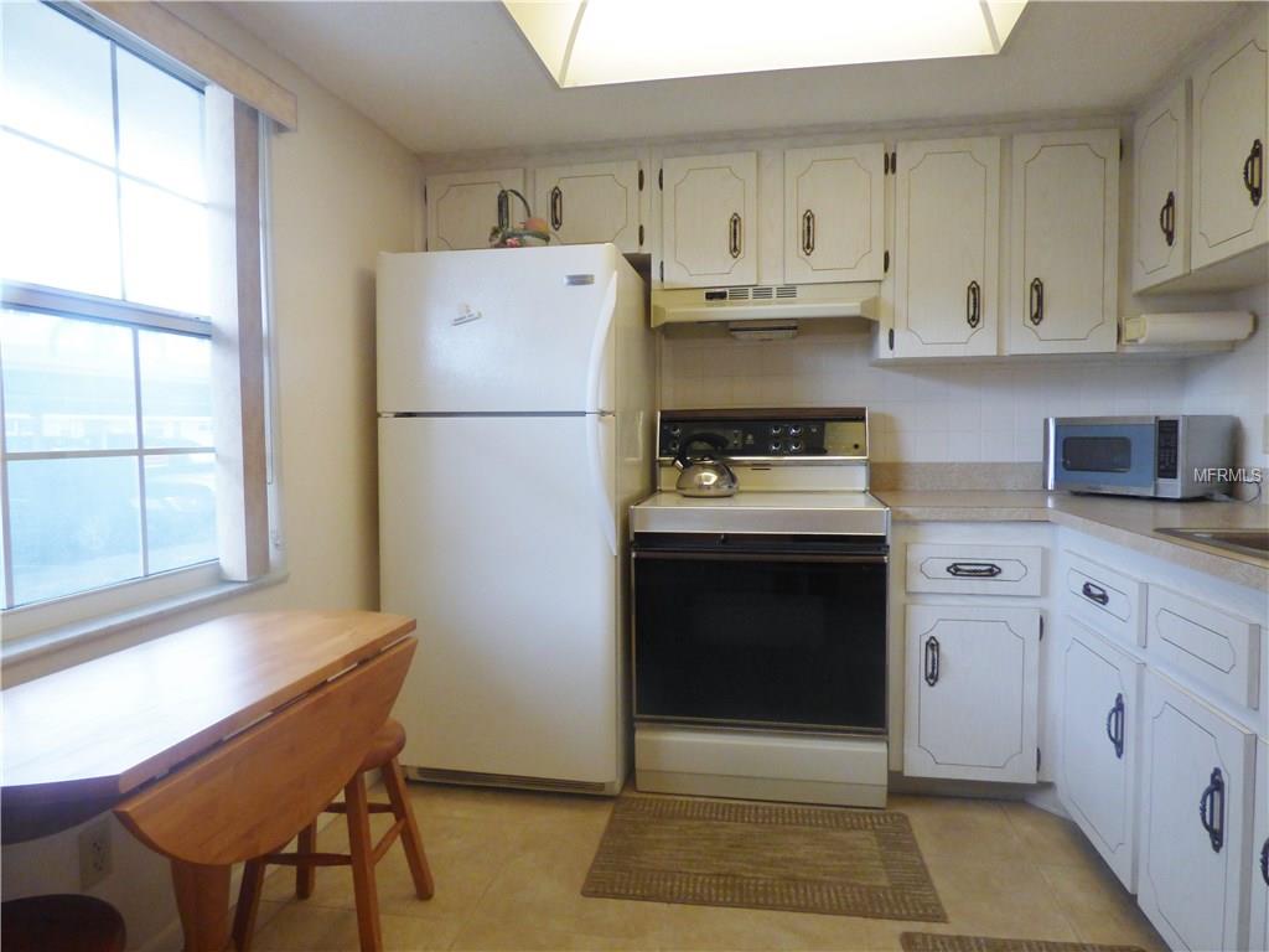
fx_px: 733
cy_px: 476
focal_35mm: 20
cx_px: 634
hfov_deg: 81.7
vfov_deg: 66.0
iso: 250
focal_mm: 3.58
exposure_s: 1/60
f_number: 2.8
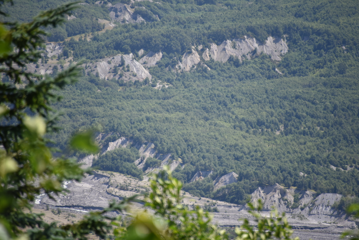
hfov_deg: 6.9
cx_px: 180
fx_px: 2992
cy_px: 120
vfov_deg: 4.6
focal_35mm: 300
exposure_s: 1/640
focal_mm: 300
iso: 220
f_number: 5.6
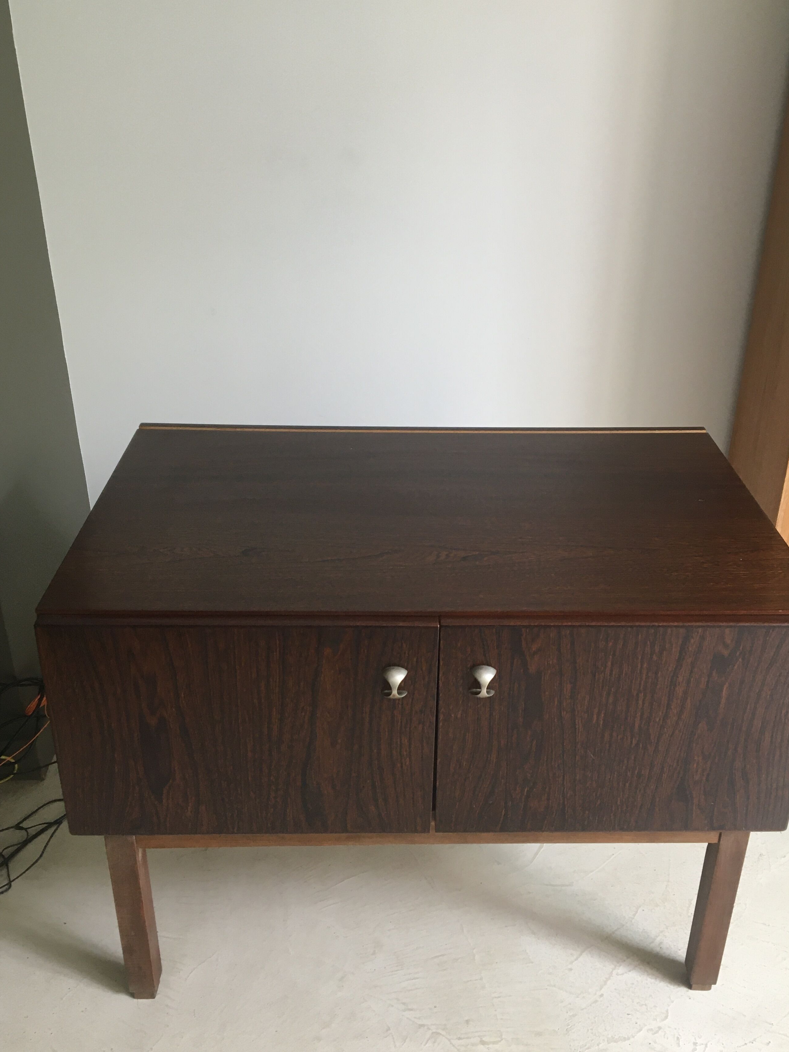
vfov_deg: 53.9
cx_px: 426
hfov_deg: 41.8
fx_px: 1033
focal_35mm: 34
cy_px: 548
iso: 100
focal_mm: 4.15
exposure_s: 1/33
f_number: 2.2
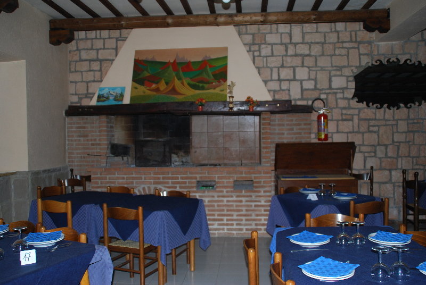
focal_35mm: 33
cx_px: 213
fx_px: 391
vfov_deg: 40.1
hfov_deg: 57.2
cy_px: 142
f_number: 3.5
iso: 200
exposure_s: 1/60
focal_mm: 22
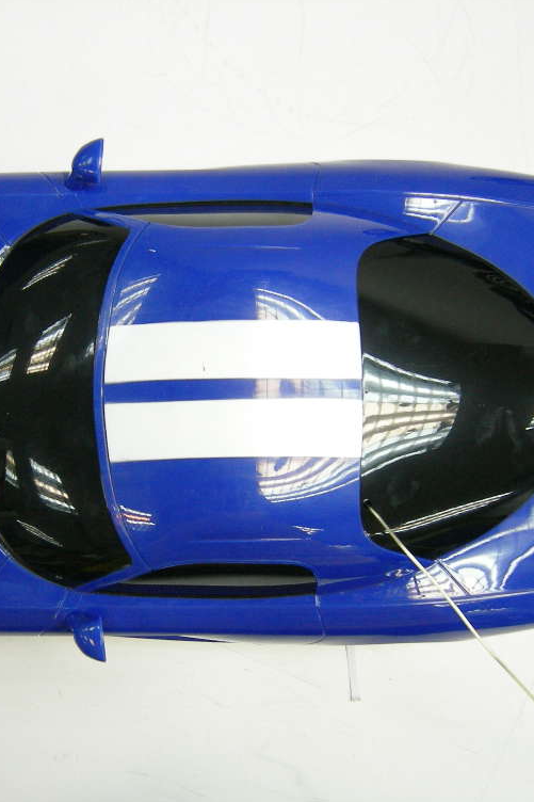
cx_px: 142
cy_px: 404
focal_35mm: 51
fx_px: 1135
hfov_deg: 26.2
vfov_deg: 38.9
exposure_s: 1/40
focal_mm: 7.5
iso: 200
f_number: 2.7
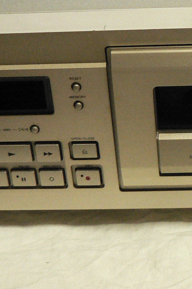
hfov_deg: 13.1
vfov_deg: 19.8
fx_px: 817
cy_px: 54
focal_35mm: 102
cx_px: 228
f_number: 2.8
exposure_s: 1/60
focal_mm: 6
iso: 400
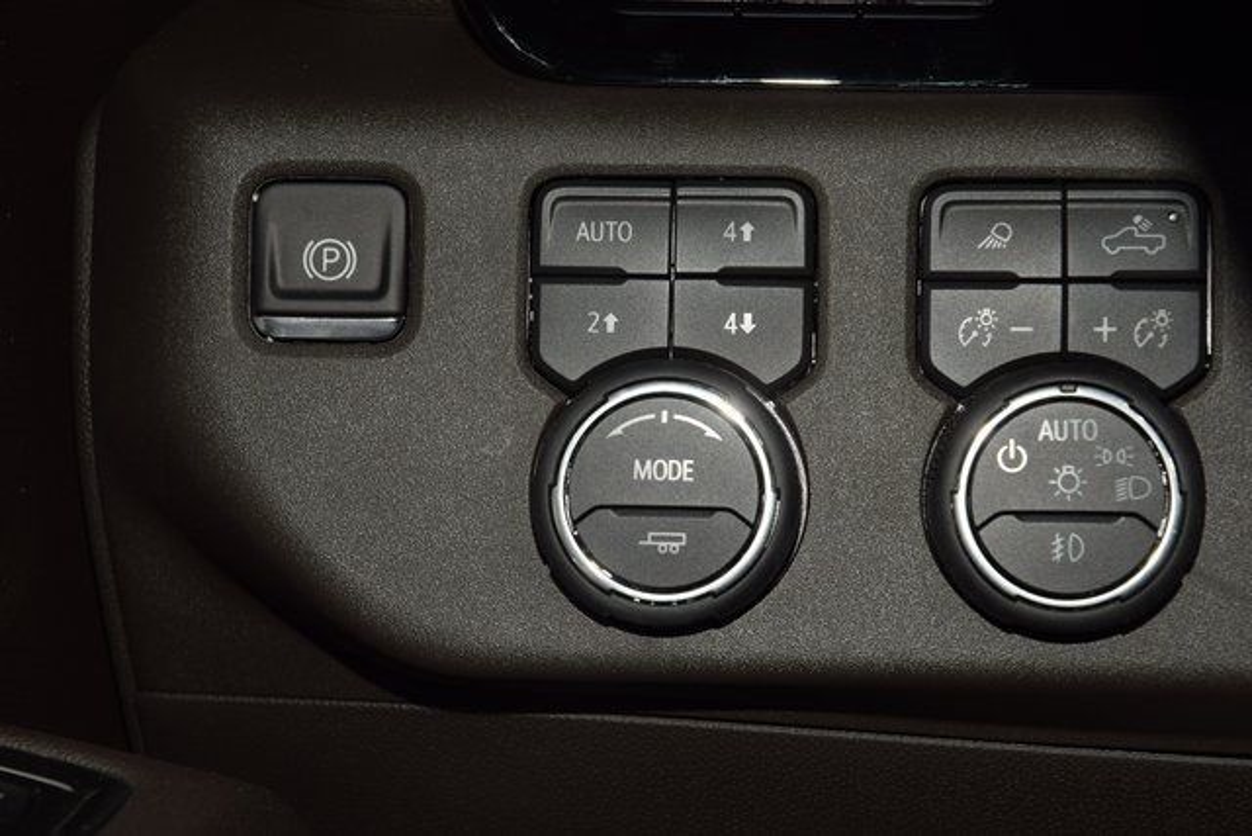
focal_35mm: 105
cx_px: 626
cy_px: 418
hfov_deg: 19.5
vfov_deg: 13.0
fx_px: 3652
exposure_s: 1/125
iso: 100
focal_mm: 70
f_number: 8
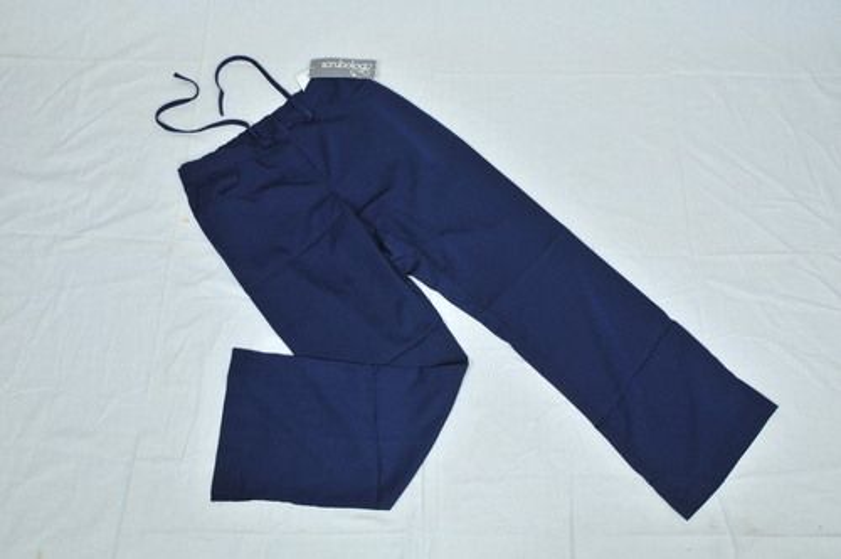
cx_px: 420
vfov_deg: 35.4
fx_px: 875
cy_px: 280
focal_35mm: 38
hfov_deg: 51.3
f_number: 9
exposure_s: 1/125
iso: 200
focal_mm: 25
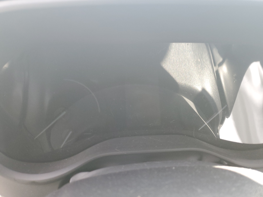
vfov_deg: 53.1
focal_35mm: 26
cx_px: 132
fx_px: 198
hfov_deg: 67.3
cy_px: 98
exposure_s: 1/60.2
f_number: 1.5
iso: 132
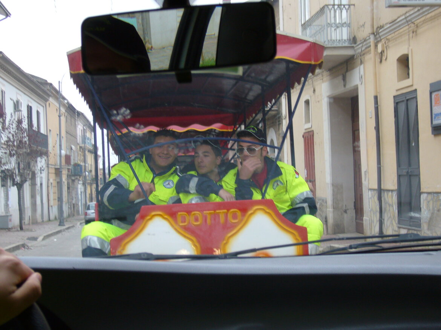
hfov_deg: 29.4
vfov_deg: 22.2
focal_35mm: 66
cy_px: 165
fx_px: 841
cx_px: 220
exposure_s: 1/50
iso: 80
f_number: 3.9
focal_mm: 10.9
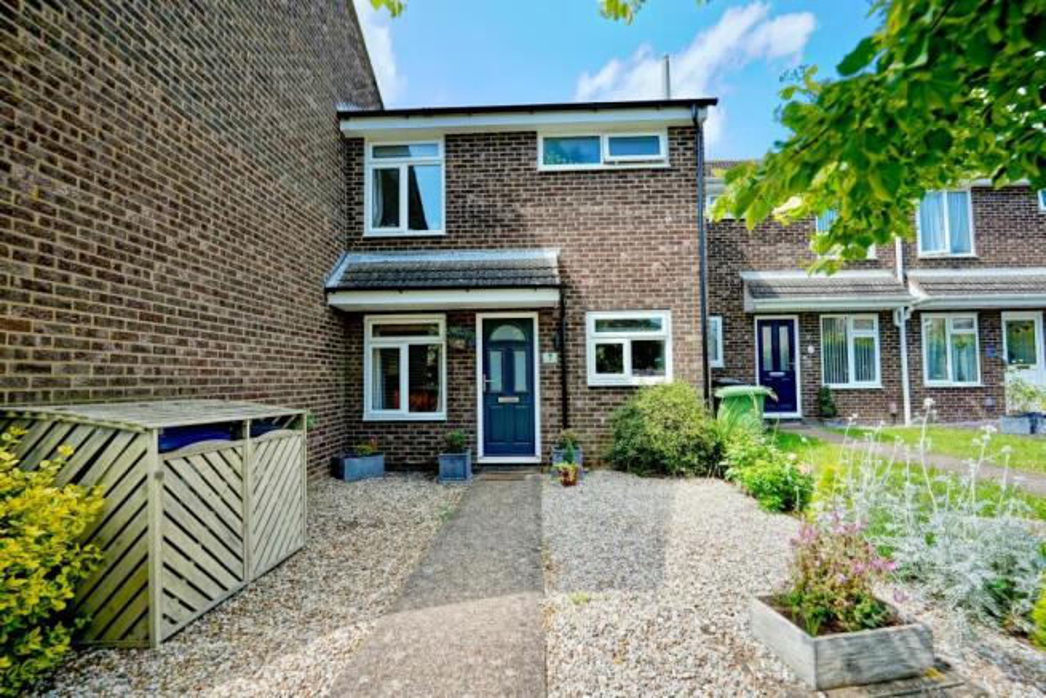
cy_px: 349
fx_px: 407
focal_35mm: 14
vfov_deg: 81.2
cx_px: 523
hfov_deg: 104.2
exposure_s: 1/125
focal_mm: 14
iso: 80
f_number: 4
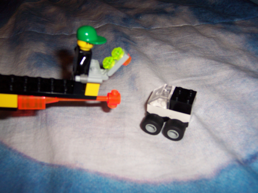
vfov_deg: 39.7
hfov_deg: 51.4
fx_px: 268
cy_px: 96
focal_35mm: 36
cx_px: 129
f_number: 2.8
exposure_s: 1/60
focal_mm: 5.6
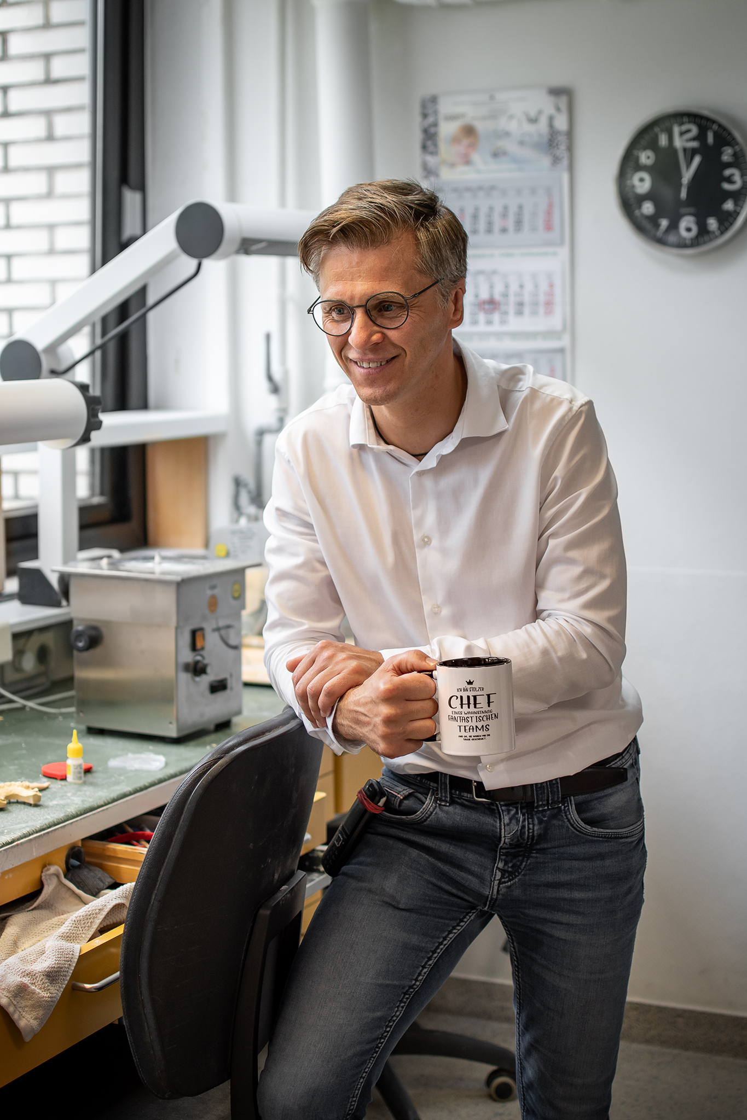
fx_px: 1619
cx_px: 374
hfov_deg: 26.0
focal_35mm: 52
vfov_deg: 38.2
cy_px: 560
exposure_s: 1/320
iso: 250
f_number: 2
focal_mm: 35
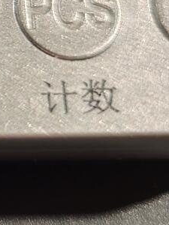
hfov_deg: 9.7
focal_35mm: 138
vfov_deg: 13.8
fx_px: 898
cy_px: -60
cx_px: -213
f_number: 1.6
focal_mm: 6.06
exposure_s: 1/125
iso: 250
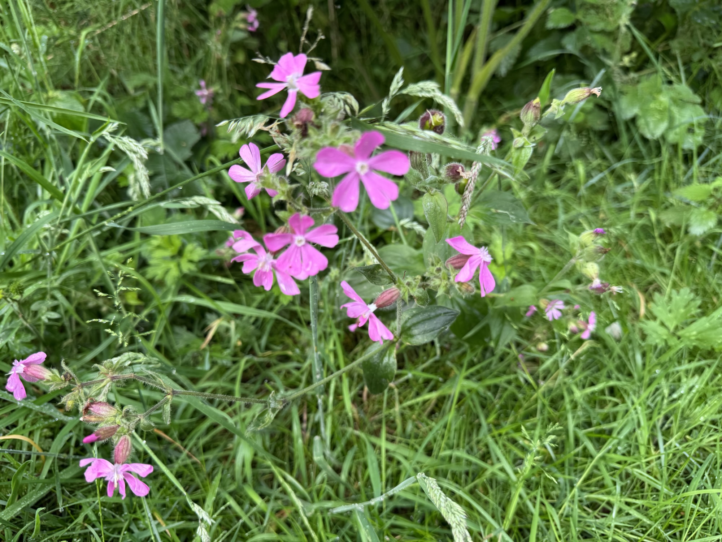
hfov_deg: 71.6
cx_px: 361
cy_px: 271
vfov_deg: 56.8
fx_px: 501
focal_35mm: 24
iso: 64
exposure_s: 1/184
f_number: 1.78
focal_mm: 6.76
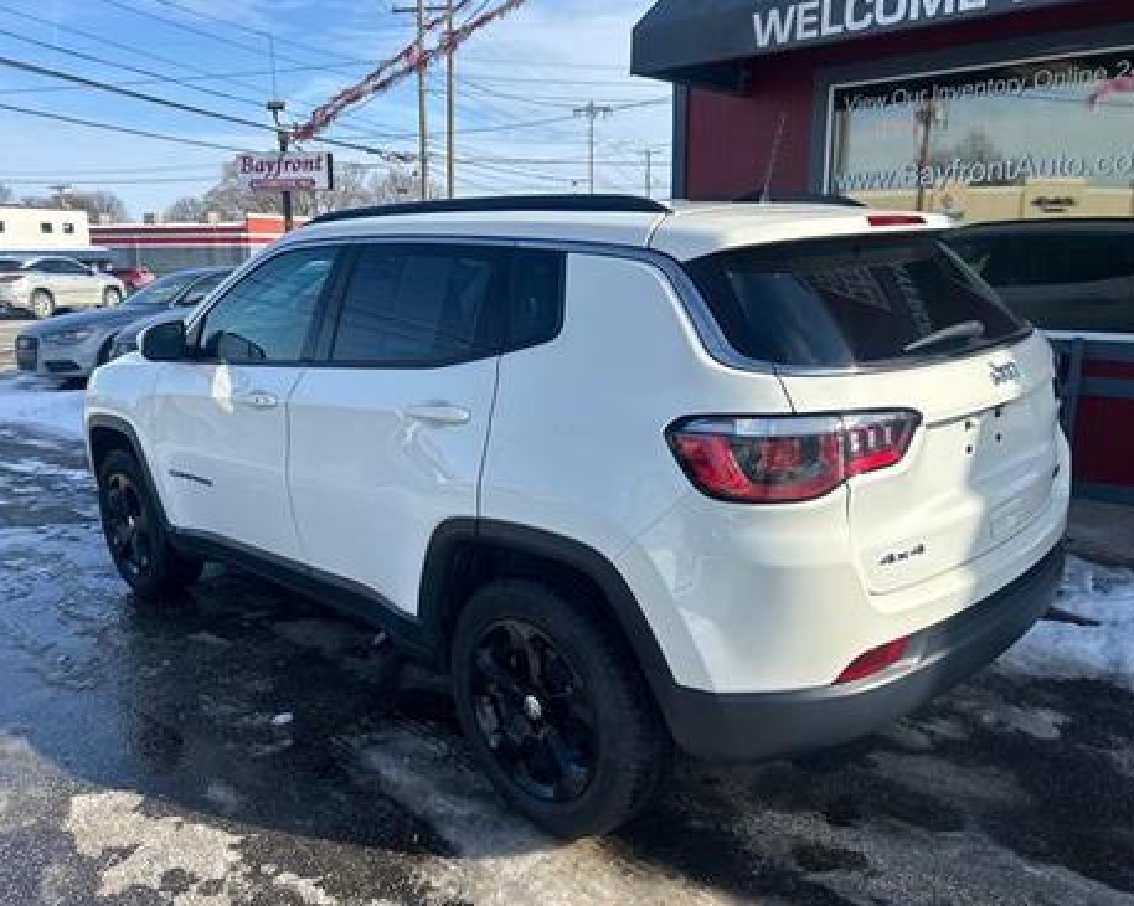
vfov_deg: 51.5
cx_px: 543
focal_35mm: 28
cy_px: 449
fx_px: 939
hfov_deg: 62.2
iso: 50
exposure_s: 1/4444
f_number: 1.5
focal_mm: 5.7
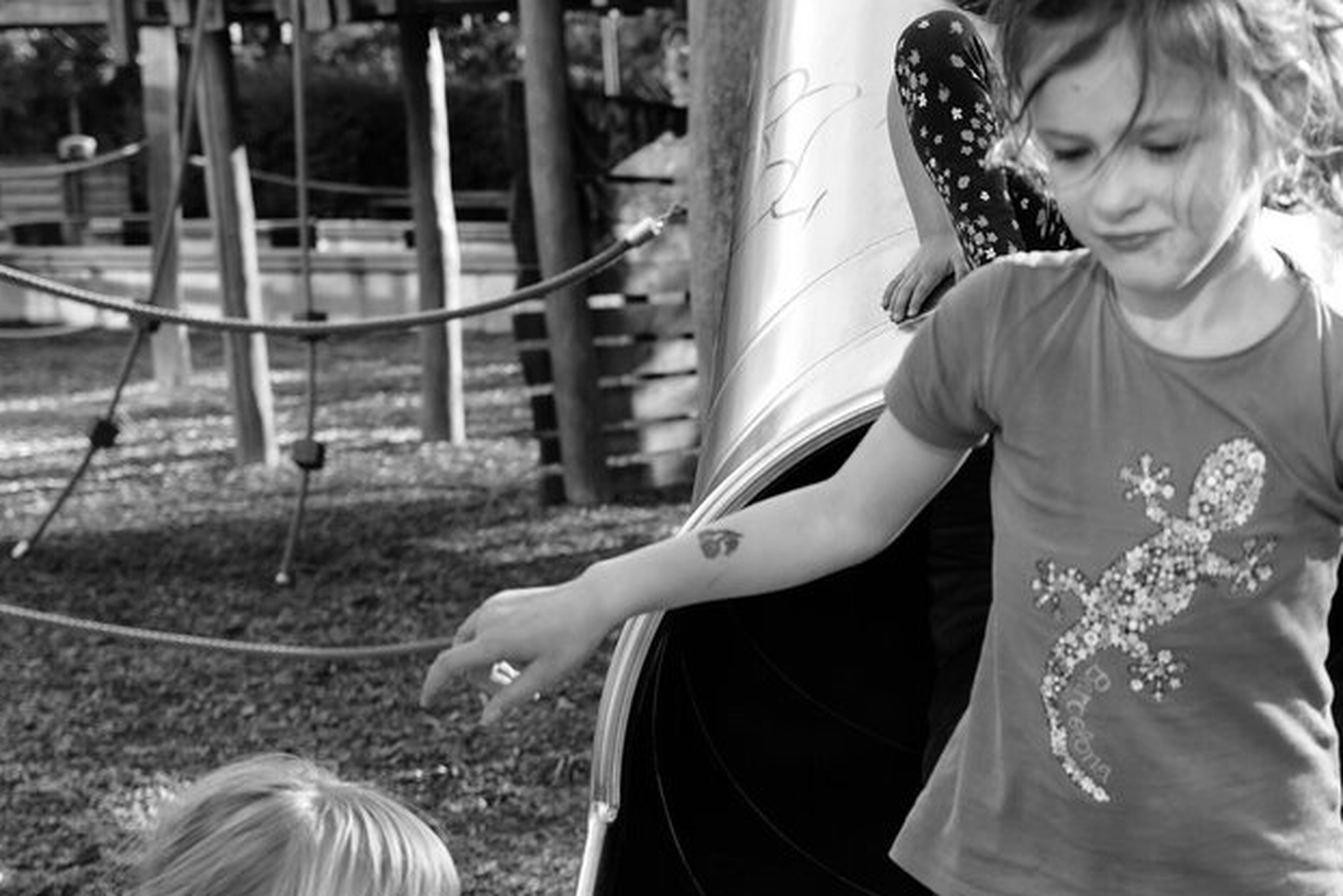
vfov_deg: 14.8
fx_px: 3358
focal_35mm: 90
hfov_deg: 22.3
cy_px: 1002
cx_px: 1108
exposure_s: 1/500
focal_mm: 28
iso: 200
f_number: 2.8
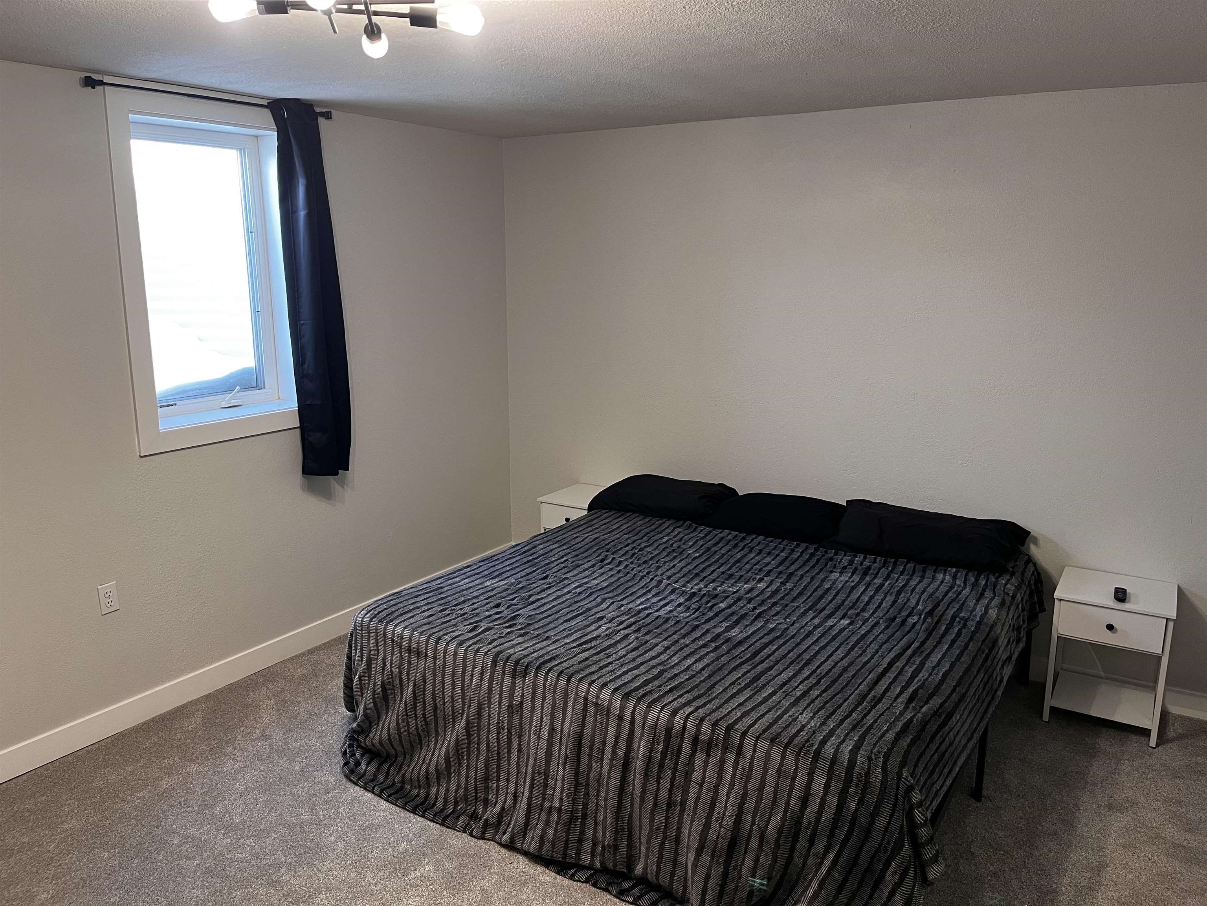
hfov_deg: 67.3
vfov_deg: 53.1
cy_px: 453
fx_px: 907
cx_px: 604
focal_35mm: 26
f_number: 1.6
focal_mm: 5.1
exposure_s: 1/60
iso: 160
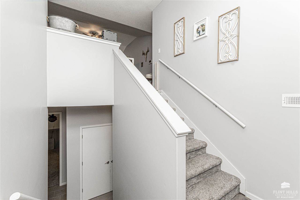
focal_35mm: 15
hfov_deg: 100.4
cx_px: 150
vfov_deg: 77.3
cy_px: 100
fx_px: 125
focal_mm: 10
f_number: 10
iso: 1250
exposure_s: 1/60
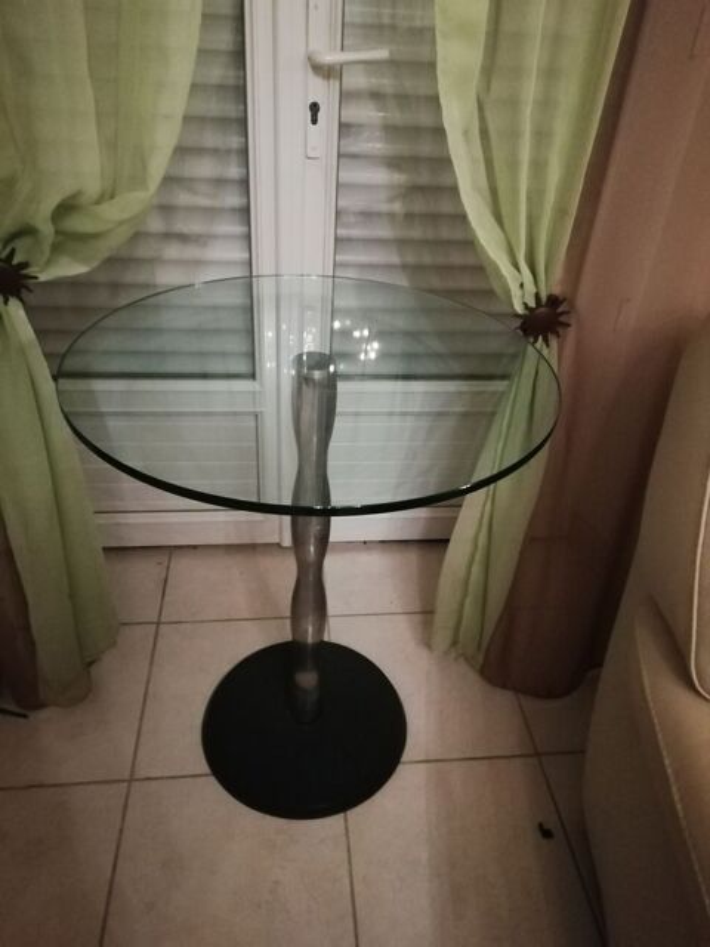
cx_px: 355
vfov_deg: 67.3
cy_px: 474
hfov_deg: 53.1
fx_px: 711
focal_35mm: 26
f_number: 2.2
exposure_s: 1/14.3
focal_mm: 3.46
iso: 1000
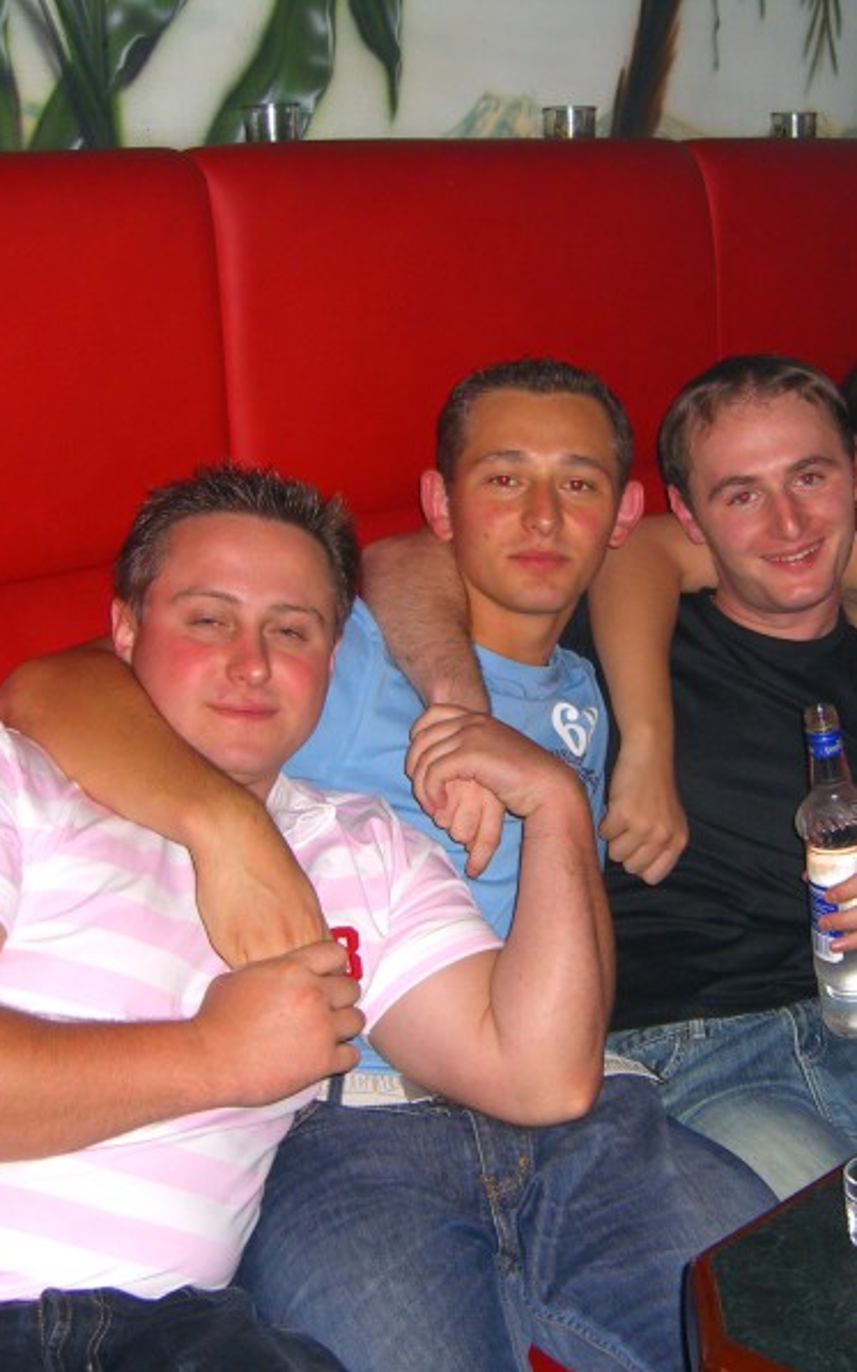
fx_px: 2018
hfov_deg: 23.8
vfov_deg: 37.5
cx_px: 593
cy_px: 687
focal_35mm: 54
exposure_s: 1/60
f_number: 2.8
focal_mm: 7.9
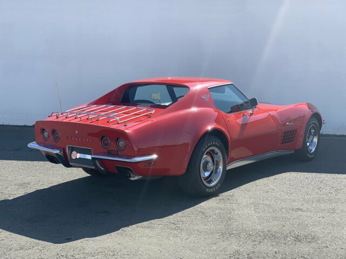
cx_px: 173
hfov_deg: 36.8
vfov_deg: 28.0
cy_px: 130
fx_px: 520
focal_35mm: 52
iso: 16
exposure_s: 1/516
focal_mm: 6
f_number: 2.4
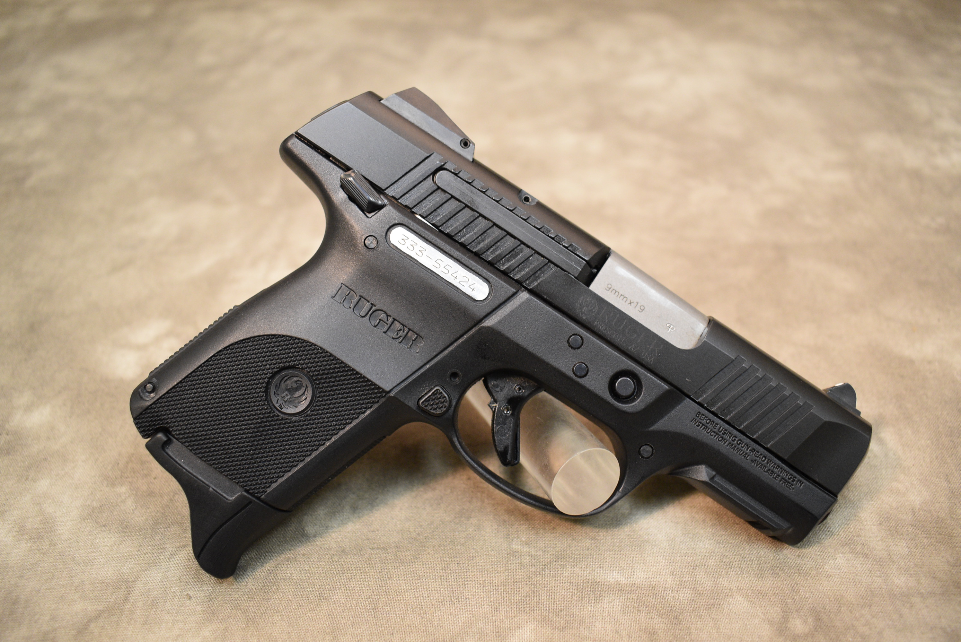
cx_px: 480
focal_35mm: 32
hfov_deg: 59.5
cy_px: 321
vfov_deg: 41.8
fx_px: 842
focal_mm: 21
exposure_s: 1/60
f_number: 4
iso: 1100
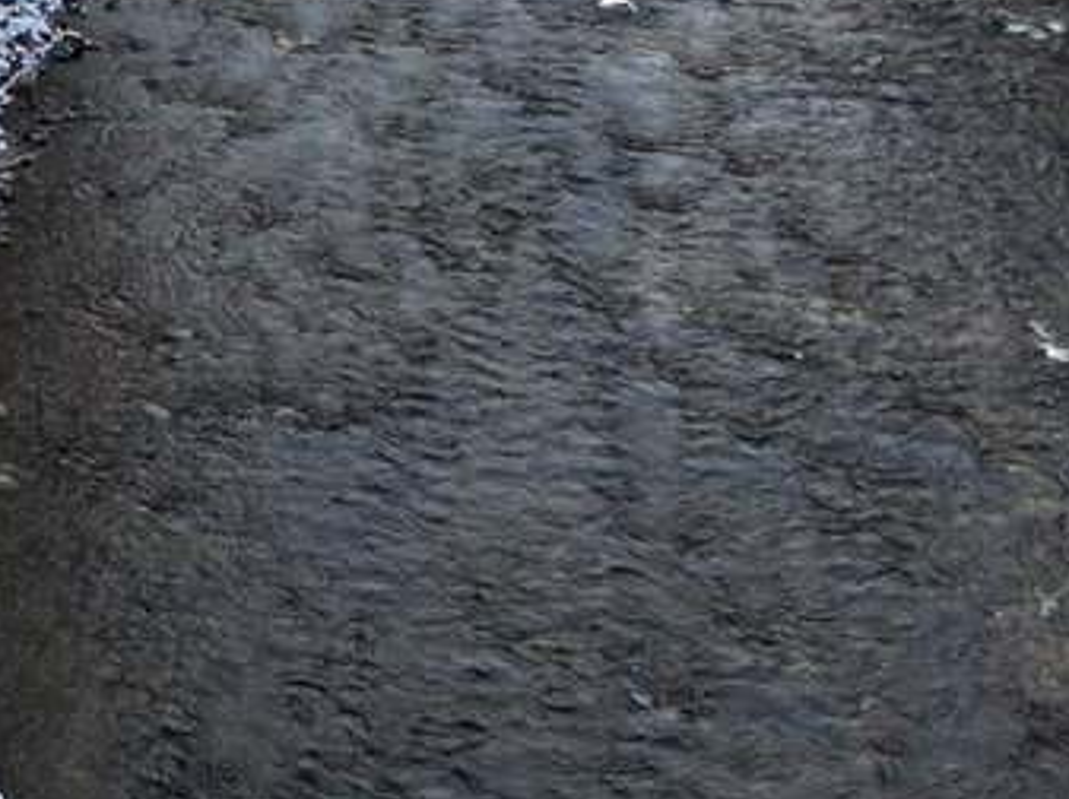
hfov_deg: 15.6
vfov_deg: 12.7
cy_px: 939
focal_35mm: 114
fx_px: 3517
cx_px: -641
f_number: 2.8
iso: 140
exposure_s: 1/800
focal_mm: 12.29
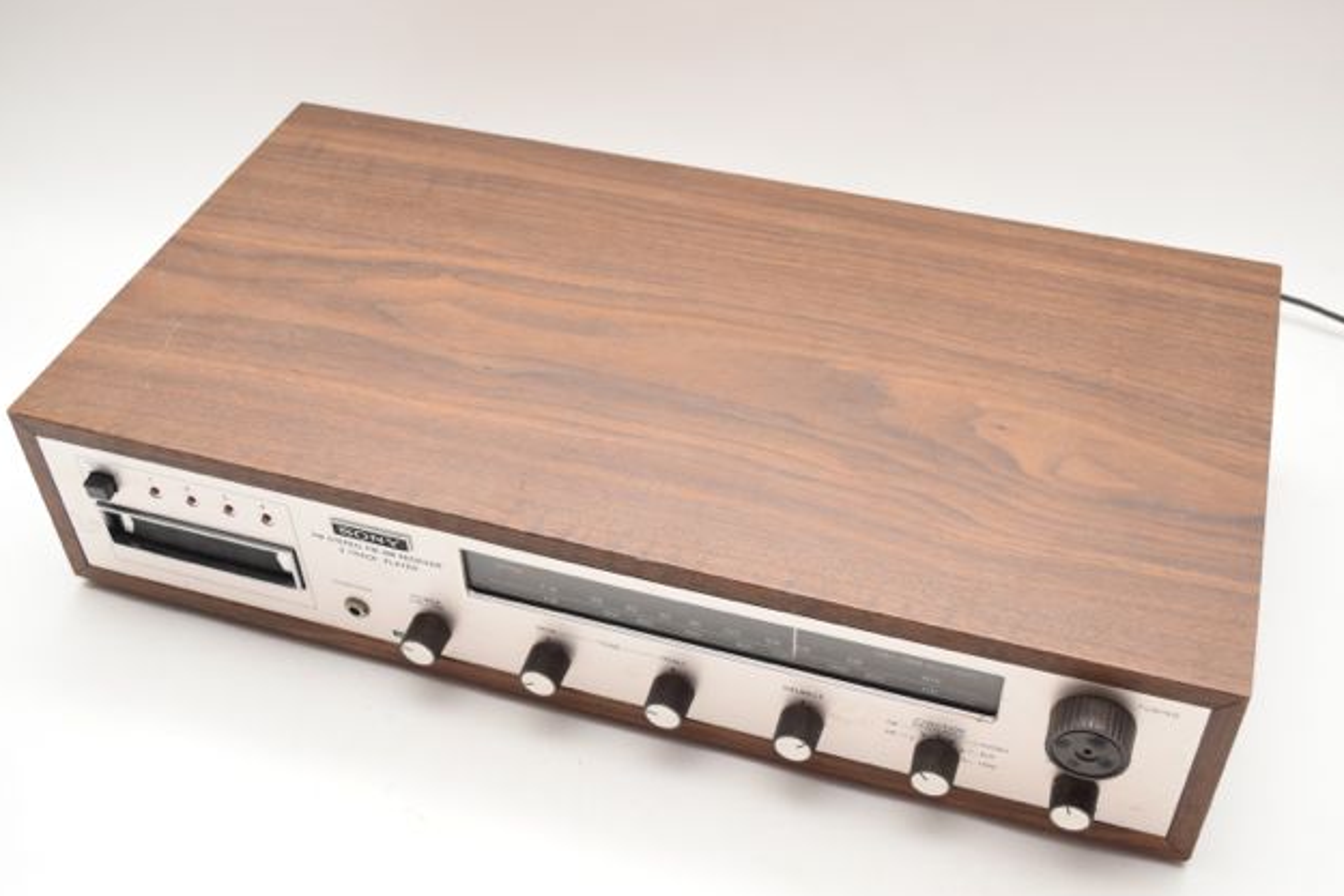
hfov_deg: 45.4
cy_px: 450
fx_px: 1606
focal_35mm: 43
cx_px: 682
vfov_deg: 31.2
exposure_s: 1/125
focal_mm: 28
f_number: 5.6
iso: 1600
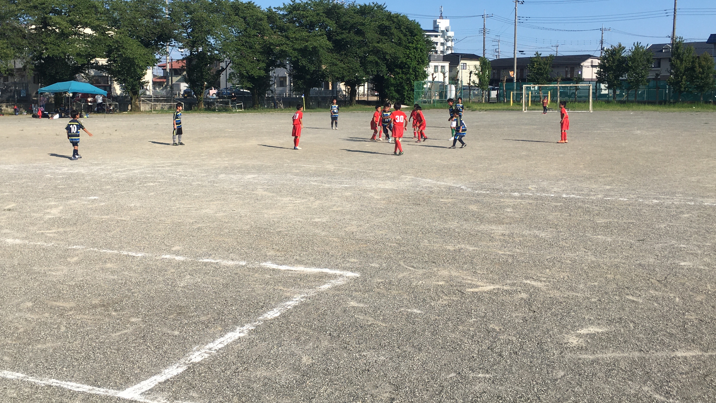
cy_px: 156
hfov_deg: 52.6
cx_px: 311
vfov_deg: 31.1
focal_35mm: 38
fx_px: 721
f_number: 2.2
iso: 25
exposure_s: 1/1570
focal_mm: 4.15
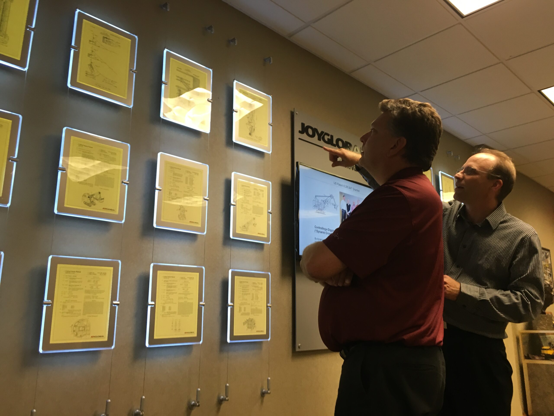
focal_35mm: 29
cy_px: 208
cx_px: 277
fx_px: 464
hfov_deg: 61.7
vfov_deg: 48.2
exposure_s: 1/30
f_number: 2.2
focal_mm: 4.15
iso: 80
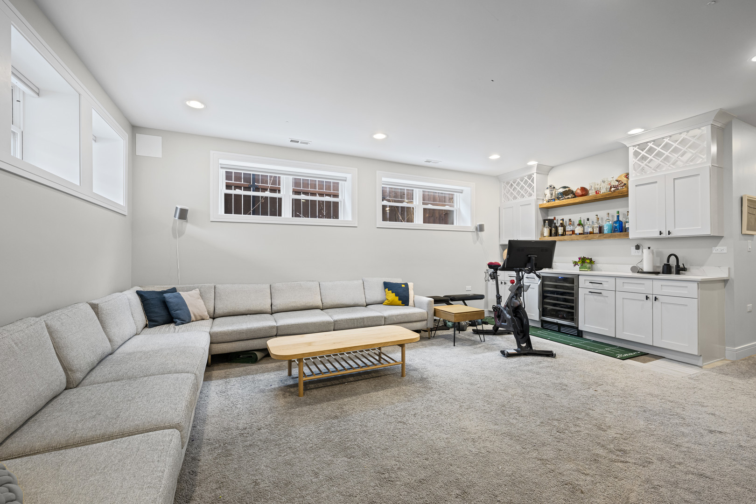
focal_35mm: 15
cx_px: 378
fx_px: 315
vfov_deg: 77.3
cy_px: 252
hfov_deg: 100.4
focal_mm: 15
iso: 400
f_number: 8
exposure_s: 1/2
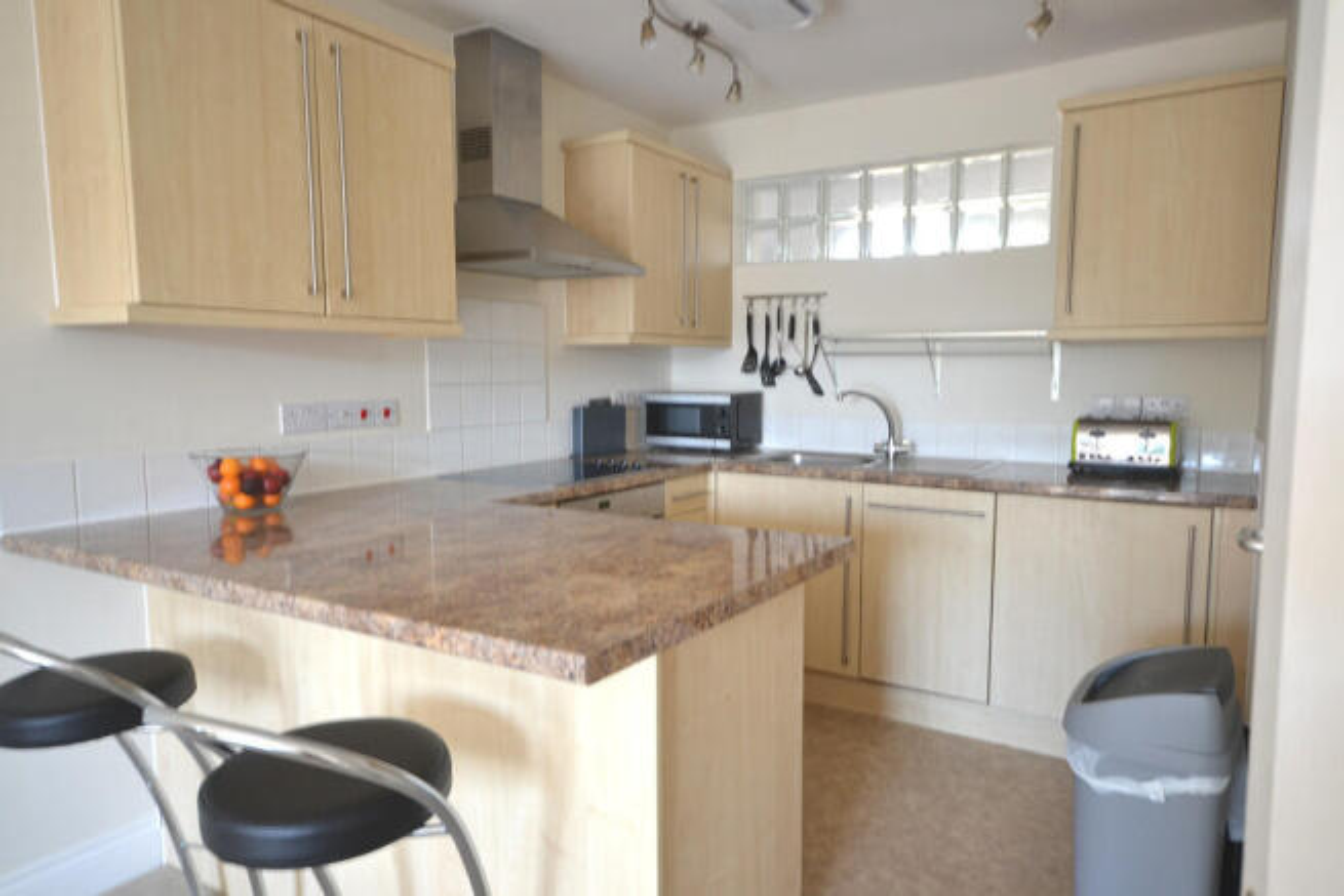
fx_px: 840
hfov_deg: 77.3
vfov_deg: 56.2
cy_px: 448
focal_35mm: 22
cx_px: 672
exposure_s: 1/6
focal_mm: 15
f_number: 5
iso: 100
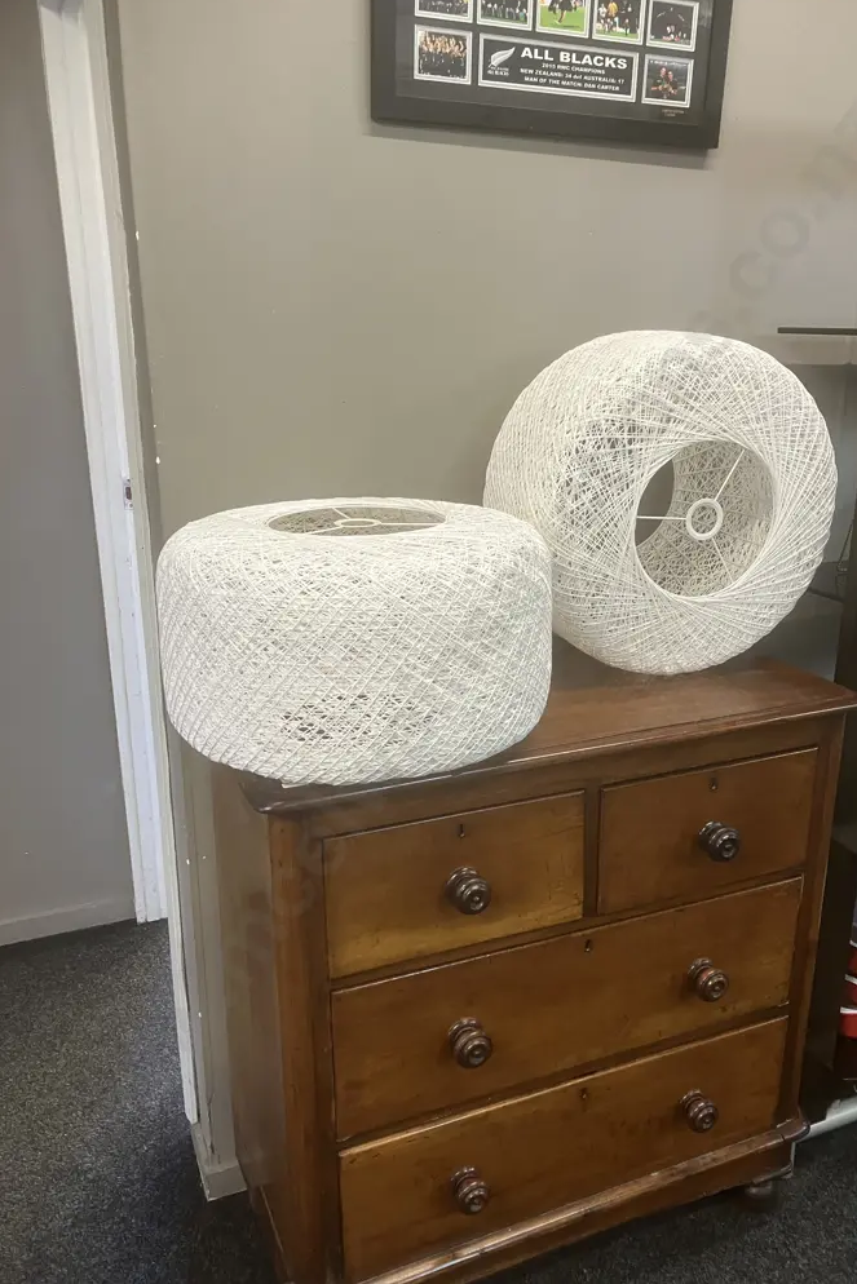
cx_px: 476
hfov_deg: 43.6
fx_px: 1071
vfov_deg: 61.9
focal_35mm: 30
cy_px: 643
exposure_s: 1/50
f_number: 1.8
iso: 125
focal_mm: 3.99
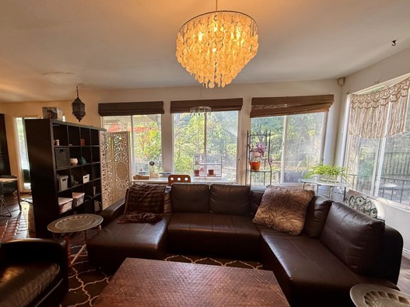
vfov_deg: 74.4
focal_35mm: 17
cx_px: 176
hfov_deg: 90.5
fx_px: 201
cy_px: 173
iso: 160
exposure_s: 1/120
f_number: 2.2
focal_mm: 2.22
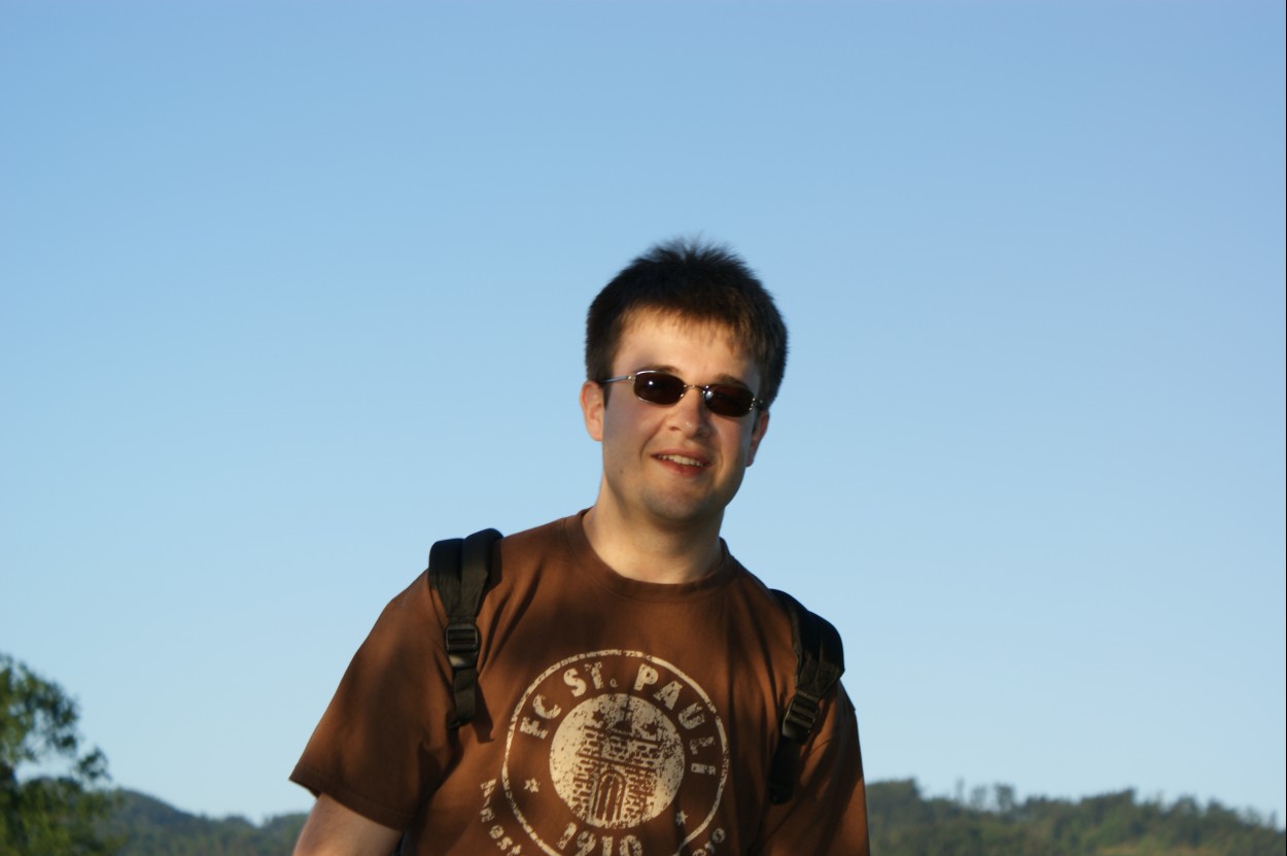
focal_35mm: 105
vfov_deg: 13.0
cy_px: 428
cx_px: 644
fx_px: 3750
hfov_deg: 19.5
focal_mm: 70
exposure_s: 1/160
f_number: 7.1
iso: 100
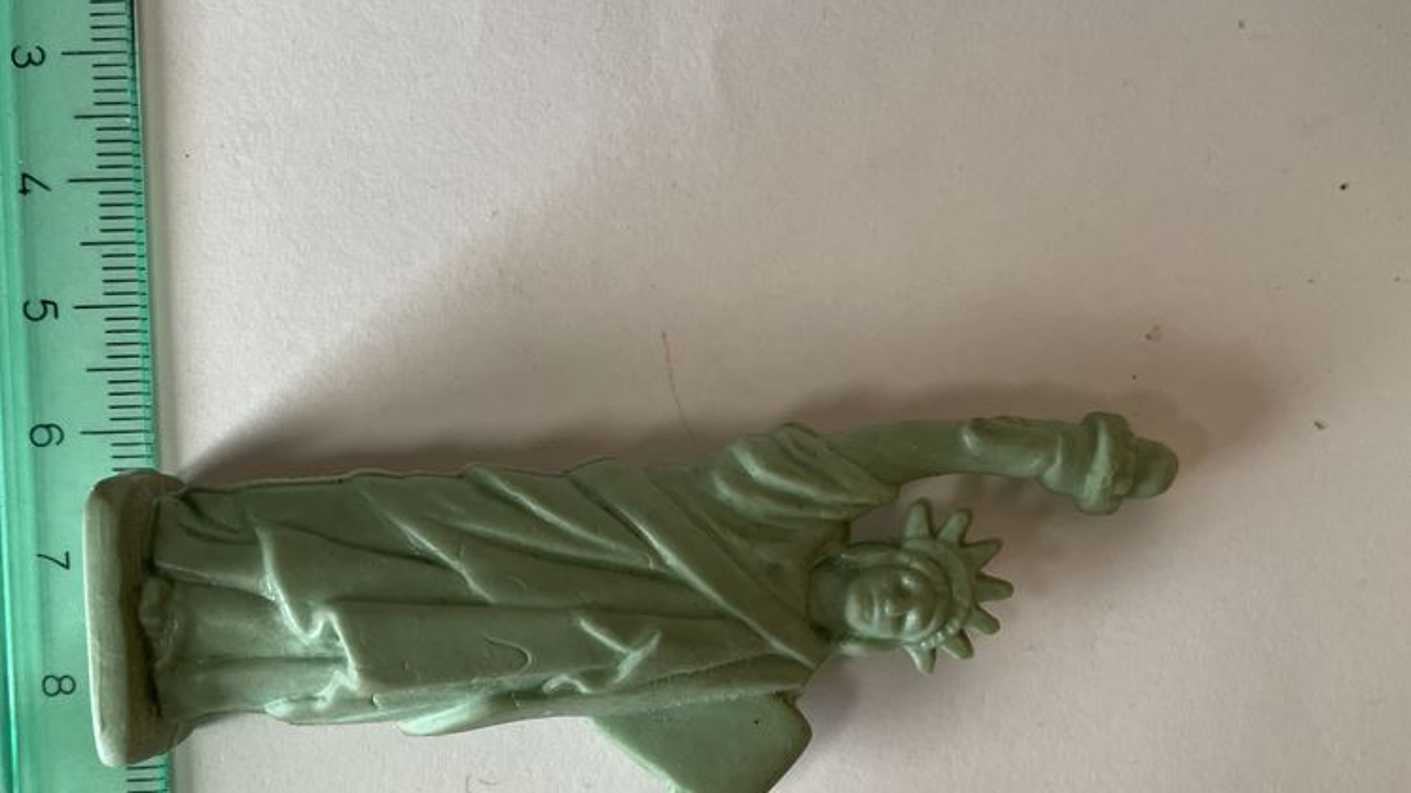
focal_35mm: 38
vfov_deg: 30.8
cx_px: 706
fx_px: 1422
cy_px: 562
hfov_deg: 52.8
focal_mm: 4.2
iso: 125
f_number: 1.6
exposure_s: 1/121
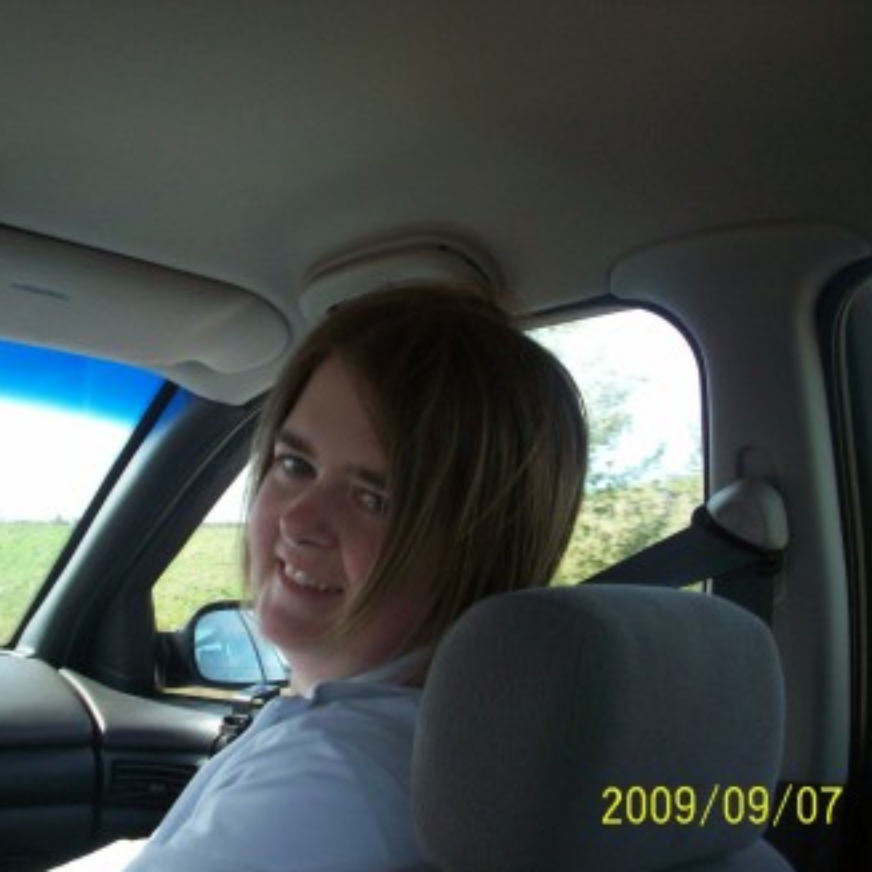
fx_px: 1282
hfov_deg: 37.3
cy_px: 444
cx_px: 328
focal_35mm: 45
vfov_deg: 37.6
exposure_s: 1/319
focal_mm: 6.2
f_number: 2.8
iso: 80
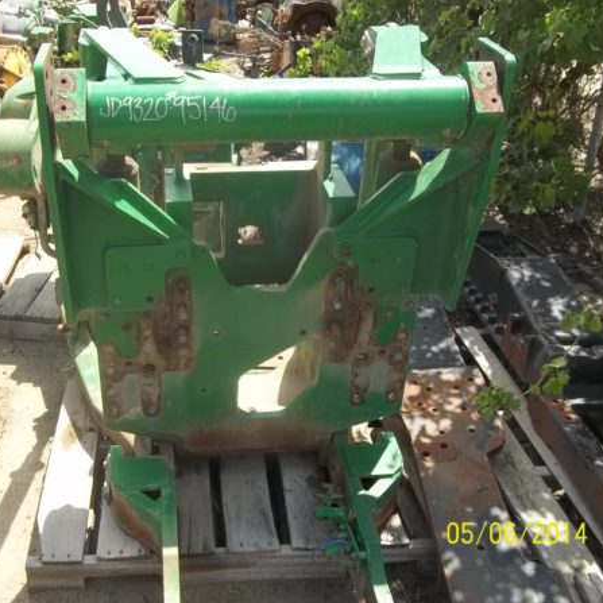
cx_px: 224
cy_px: 302
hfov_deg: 43.5
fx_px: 749
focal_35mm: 38
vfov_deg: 43.9
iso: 64
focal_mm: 5.7
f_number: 8.8
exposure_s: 1/80
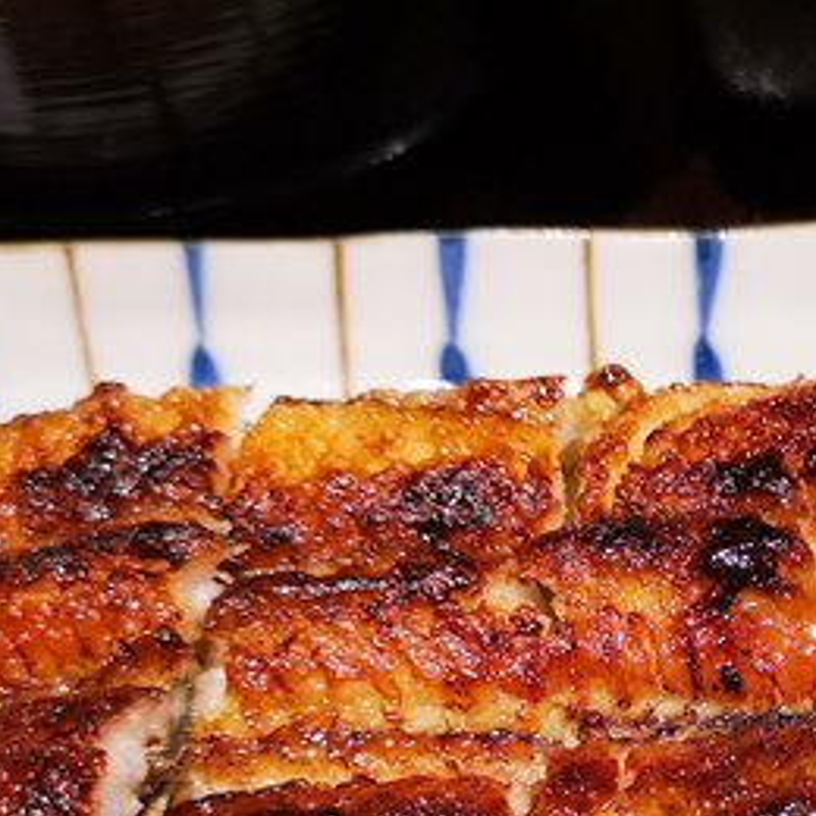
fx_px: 1760
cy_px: 741
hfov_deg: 25.0
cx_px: 794
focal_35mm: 66
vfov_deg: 25.3
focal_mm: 3.95
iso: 400
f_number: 1.8
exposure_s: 1/100
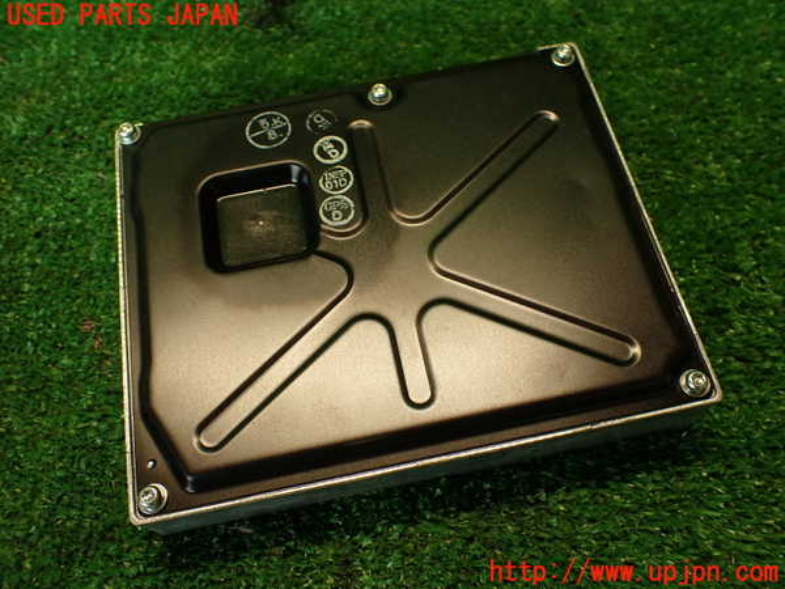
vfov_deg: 44.2
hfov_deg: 56.8
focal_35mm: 32
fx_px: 726
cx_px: 392
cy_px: 294
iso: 200
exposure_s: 1/40
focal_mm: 5.79
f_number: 2.4
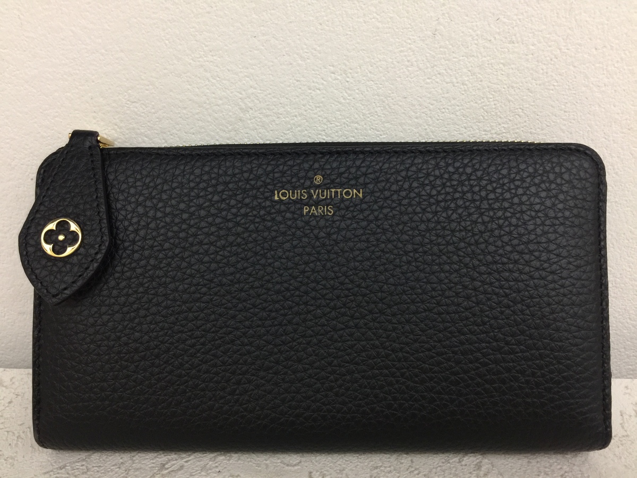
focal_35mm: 29
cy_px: 239
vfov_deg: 48.2
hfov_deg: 61.7
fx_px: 534
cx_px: 318
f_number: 2.2
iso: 125
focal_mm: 4.15
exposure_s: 1/15
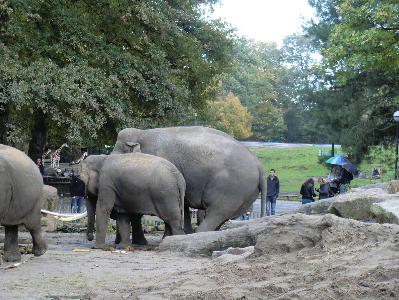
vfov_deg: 11.9
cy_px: 150
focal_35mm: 125
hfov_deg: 15.8
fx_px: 1441
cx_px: 197
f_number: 5.2
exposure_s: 1/60
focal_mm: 22
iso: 200
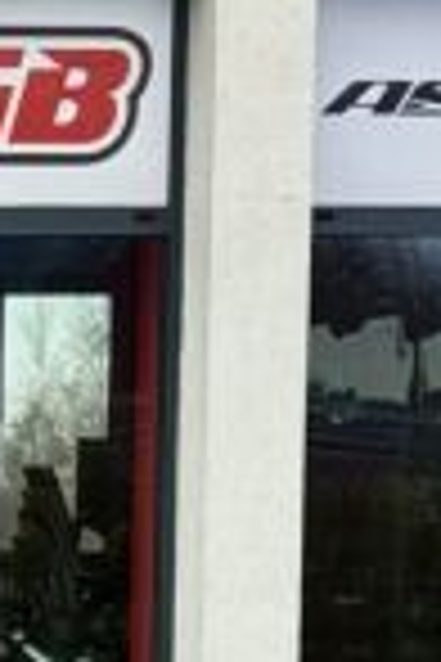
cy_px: 1018
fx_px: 4998
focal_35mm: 272
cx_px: -1314
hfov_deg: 4.6
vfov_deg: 7.4
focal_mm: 6.76
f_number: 1.78
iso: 64
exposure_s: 1/975
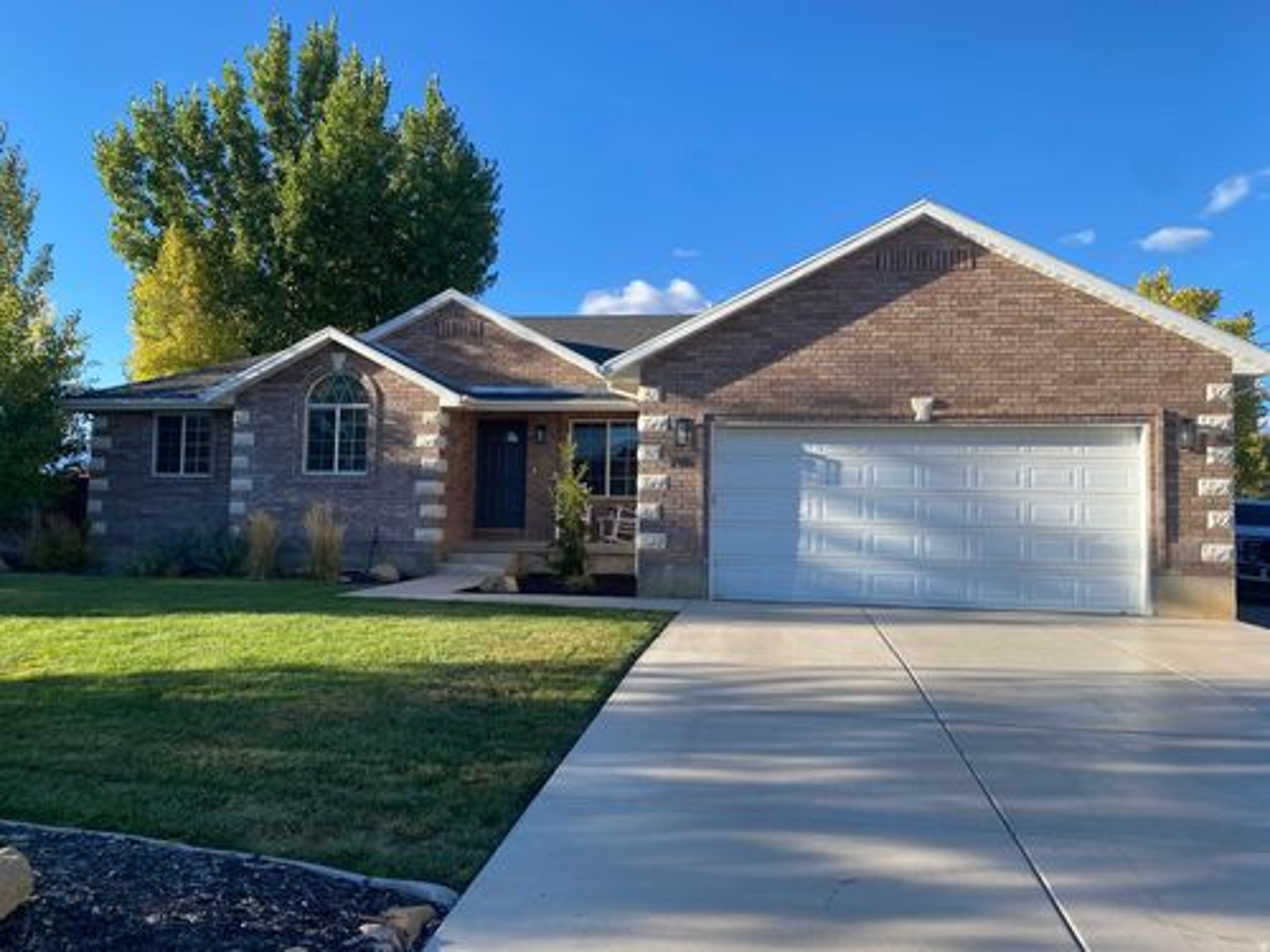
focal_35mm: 26
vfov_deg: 53.1
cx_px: 635
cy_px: 476
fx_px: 954
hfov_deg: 67.3
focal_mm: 4.25
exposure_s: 1/1147
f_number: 1.8
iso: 32
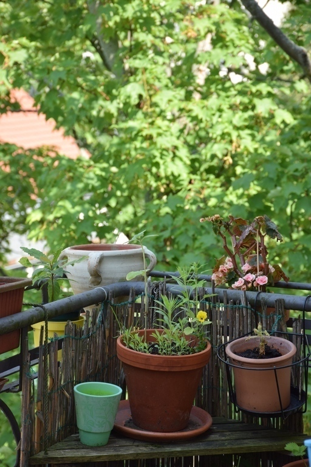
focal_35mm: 135
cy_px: 234
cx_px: 156
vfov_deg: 15.2
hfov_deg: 10.2
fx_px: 1749
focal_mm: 90
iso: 360
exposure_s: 1/250
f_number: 8
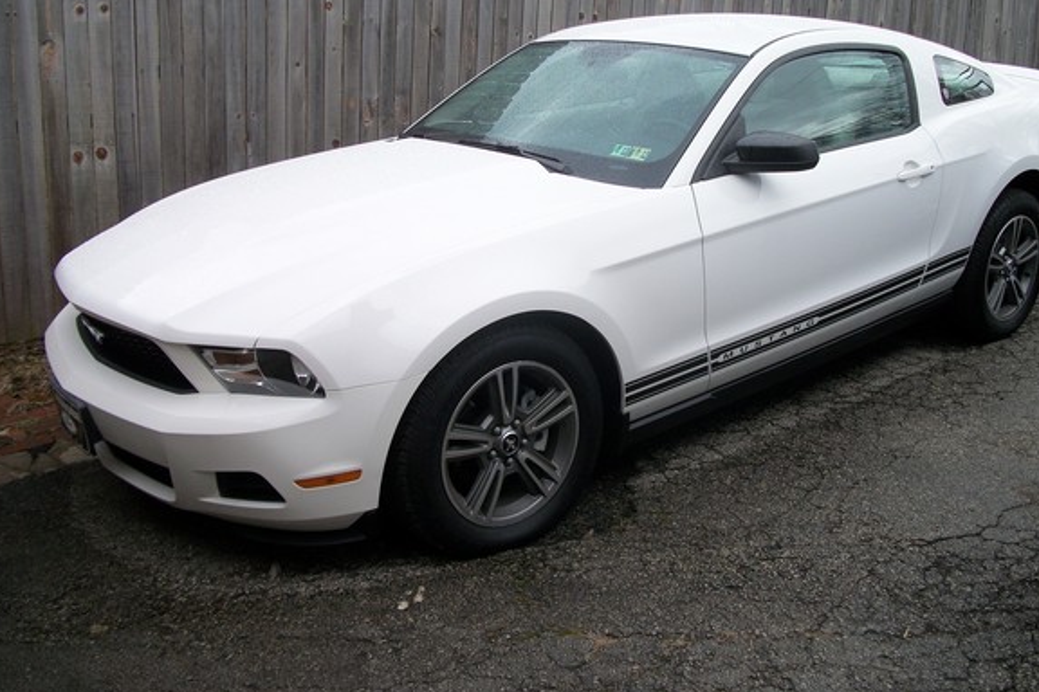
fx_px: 1068
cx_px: 565
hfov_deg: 51.8
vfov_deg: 35.8
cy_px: 285
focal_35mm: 37
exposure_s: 1/160
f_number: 2.9
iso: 80
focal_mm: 5.7
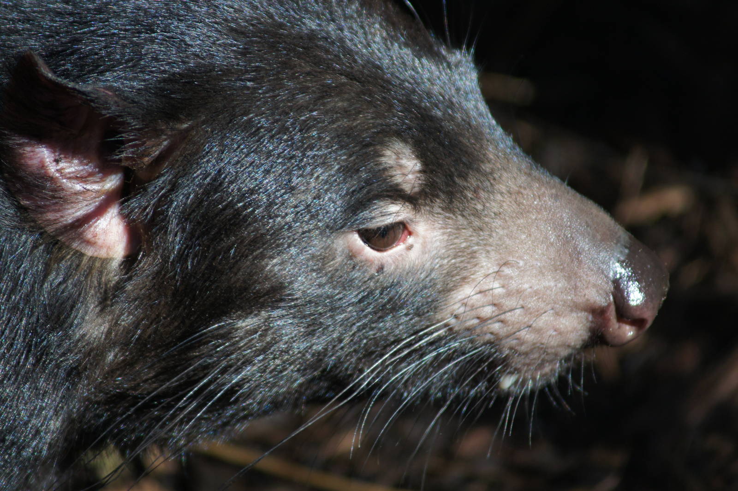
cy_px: 246
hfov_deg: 4.6
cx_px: 369
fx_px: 9220
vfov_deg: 3.1
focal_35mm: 450
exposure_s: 1/250
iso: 400
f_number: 5.6
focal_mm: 300
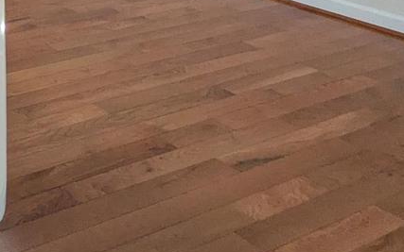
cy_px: -146
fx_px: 551
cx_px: -259
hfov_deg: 25.1
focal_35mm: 50
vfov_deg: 21.0
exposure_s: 1/120
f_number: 2.2
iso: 144
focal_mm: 1.83
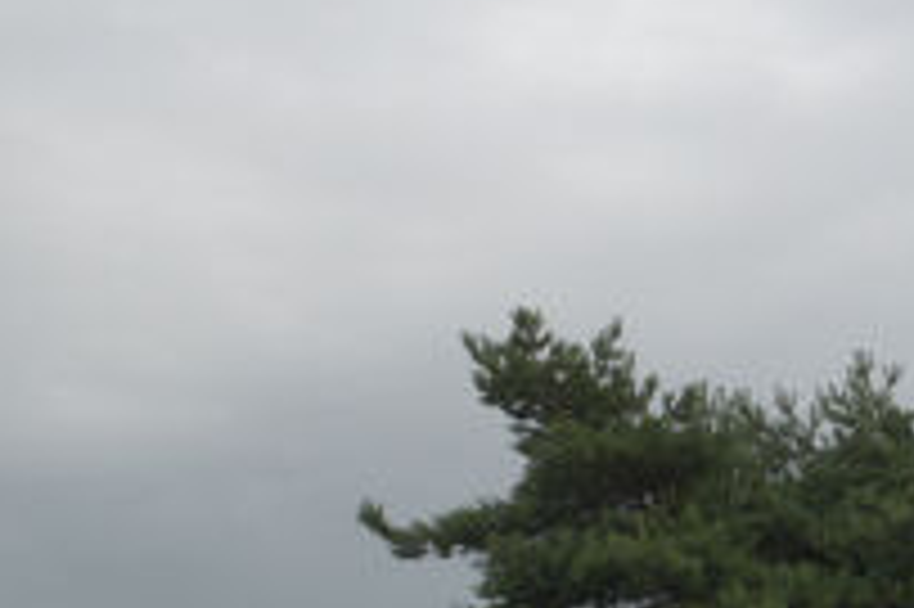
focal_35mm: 90
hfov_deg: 22.4
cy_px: 653
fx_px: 2283
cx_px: 223
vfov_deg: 14.8
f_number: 7.1
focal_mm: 18
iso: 200
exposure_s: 1/250
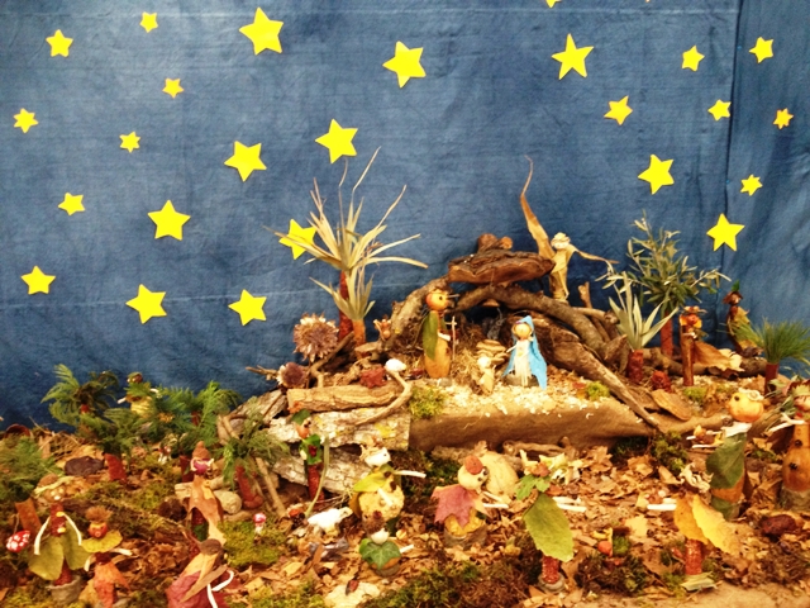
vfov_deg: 40.7
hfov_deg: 52.6
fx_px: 819
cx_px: 405
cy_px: 304
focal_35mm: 35
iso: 200
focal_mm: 4.28
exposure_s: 1/20
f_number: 2.4
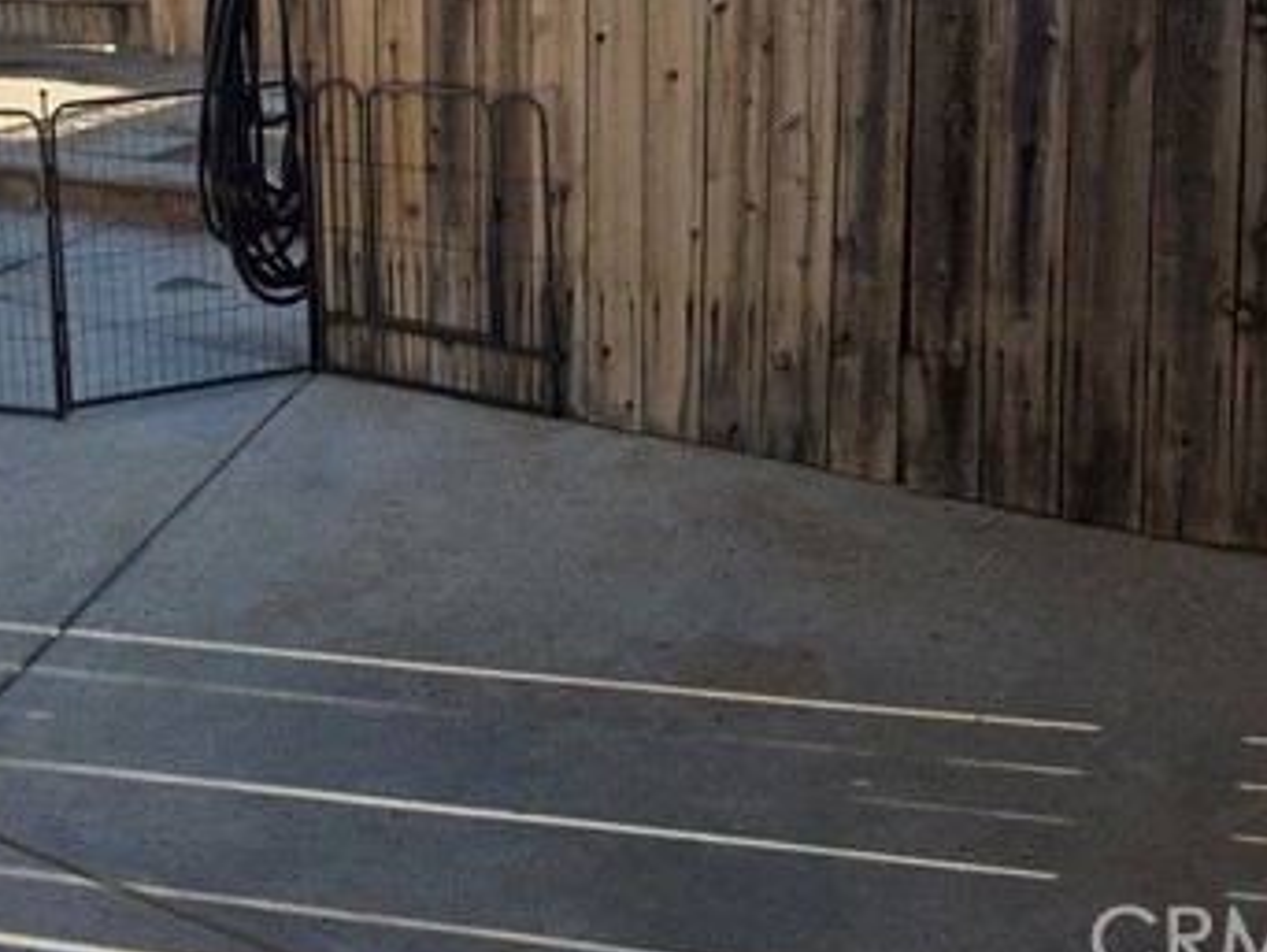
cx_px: 263
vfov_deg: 32.1
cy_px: 104
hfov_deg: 42.0
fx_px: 1575
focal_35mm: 43
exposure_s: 1/3697
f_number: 1.7
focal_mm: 6.3
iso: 80
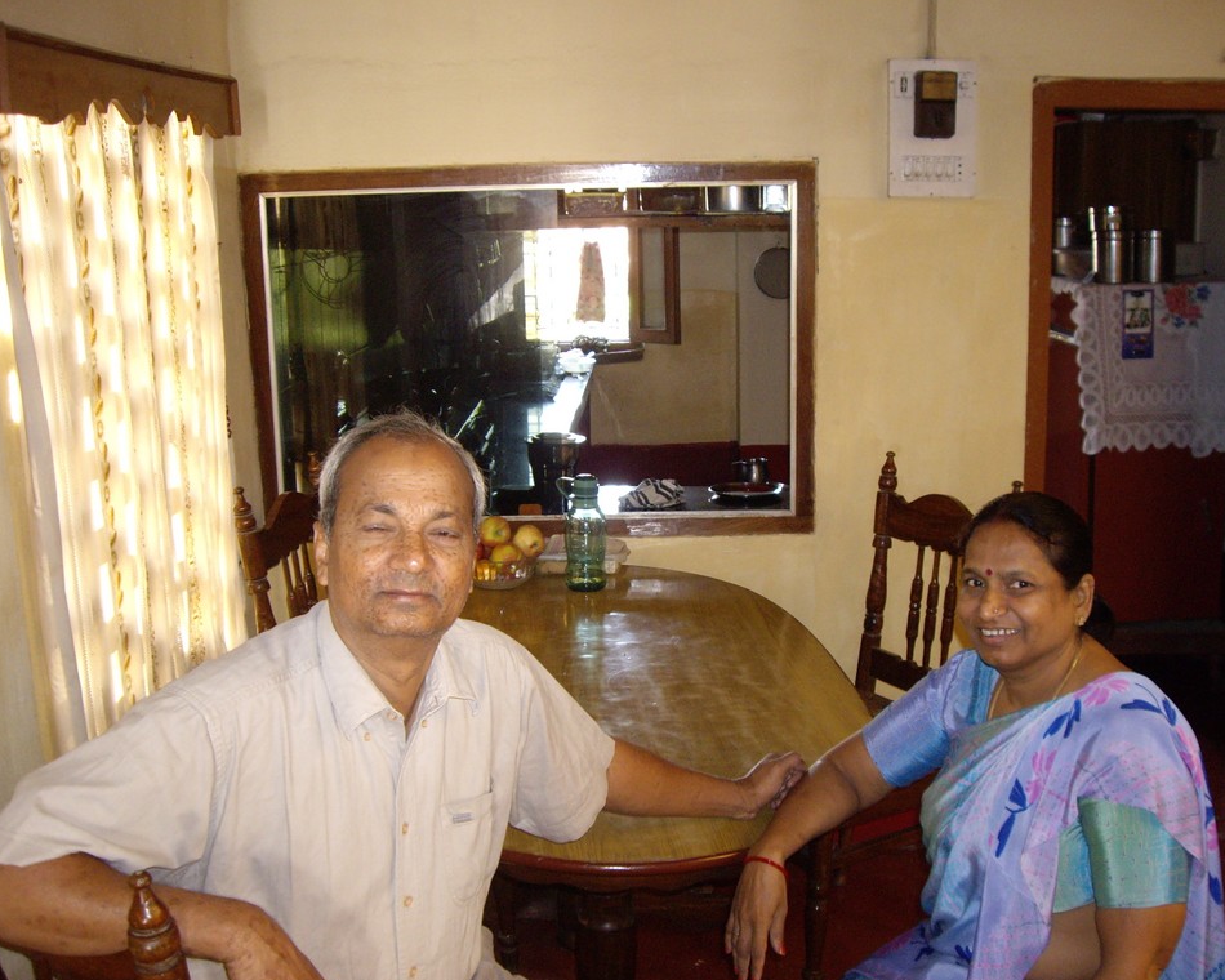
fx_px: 1450
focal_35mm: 40
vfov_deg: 37.3
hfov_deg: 45.8
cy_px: 494
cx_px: 629
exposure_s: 1/15
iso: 200
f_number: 2.7
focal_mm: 6.2
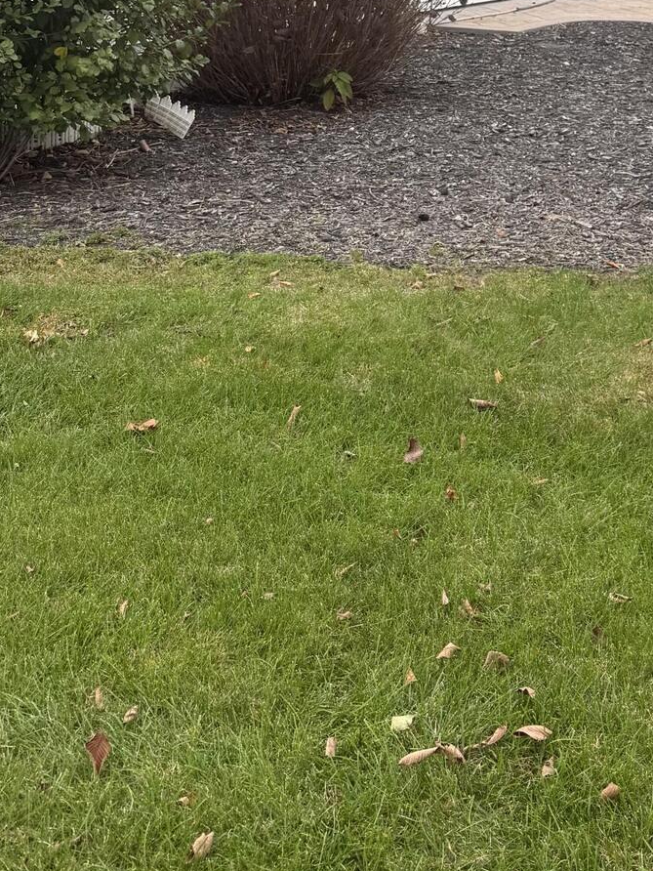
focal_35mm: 62
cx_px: 310
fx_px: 1559
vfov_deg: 30.1
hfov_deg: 23.6
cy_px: 118
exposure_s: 1/387
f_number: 1.78
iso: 80
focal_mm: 6.76
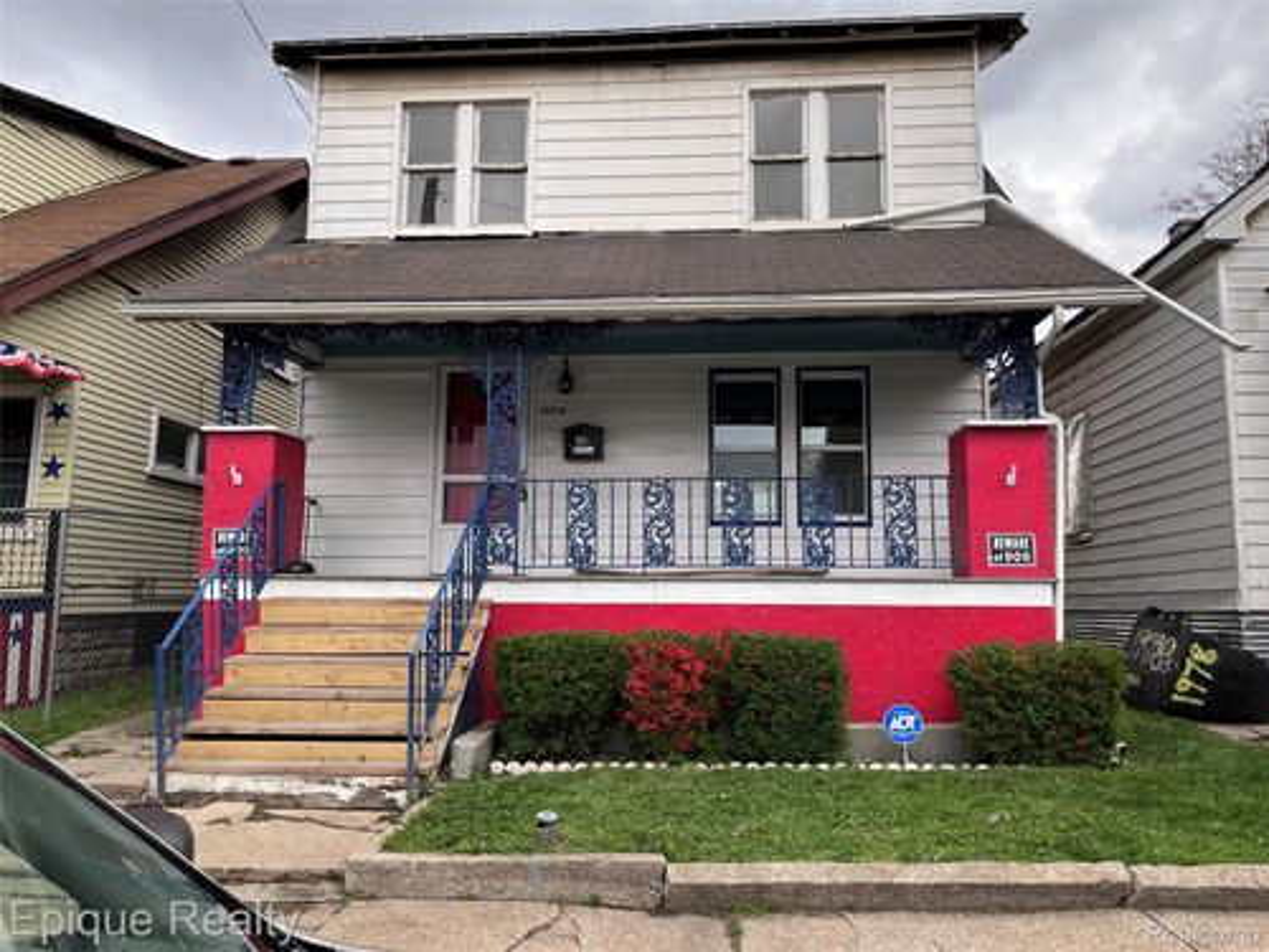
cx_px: 634
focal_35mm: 26
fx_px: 953
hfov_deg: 67.3
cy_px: 476
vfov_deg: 53.1
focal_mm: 5.1
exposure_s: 1/592
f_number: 1.6
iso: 50
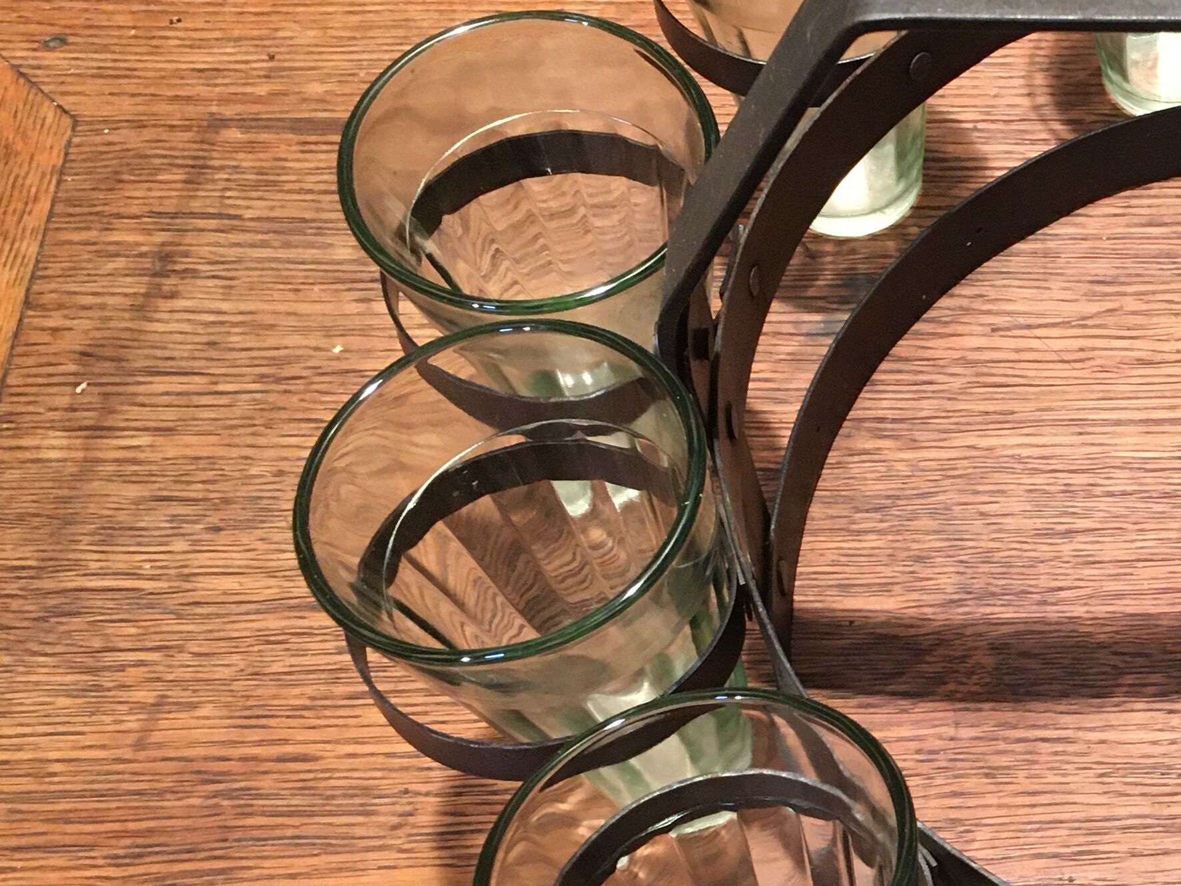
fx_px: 2252
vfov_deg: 22.2
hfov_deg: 26.8
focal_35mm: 66
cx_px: 1333
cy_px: 568
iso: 200
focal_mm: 4.15
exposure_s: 1/33
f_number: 2.2
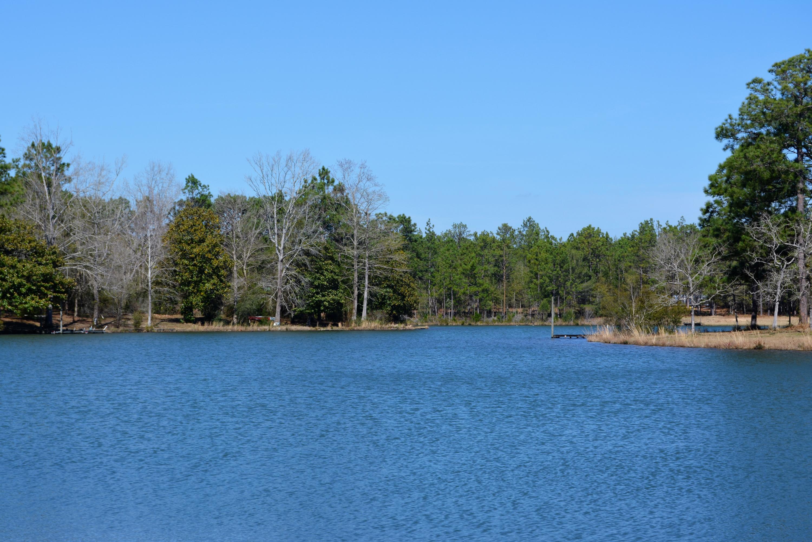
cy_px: 271
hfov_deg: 24.6
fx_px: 1861
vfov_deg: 16.6
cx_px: 406
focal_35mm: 82
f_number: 8
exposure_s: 1/250
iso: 110
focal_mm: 55
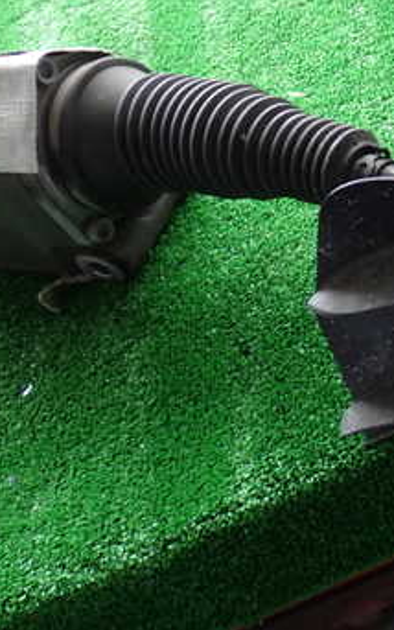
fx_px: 1150
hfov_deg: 18.0
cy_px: 219
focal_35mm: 67
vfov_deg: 30.4
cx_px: 532
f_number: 2.5
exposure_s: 1/80
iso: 100
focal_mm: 6.37
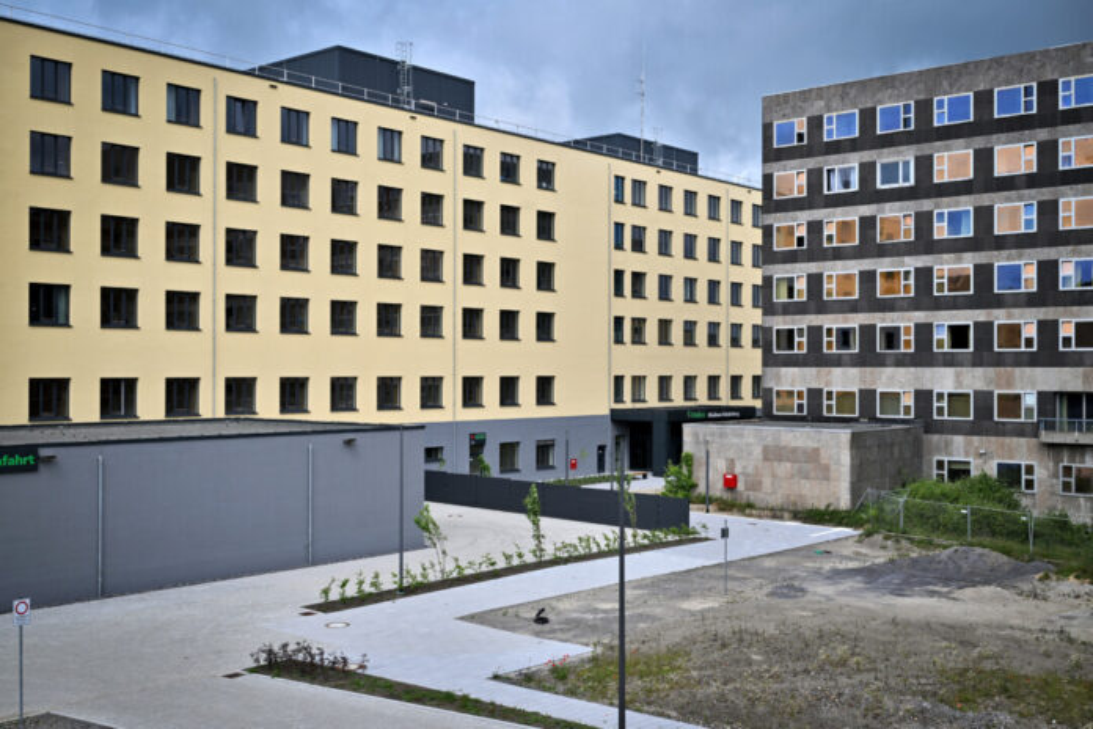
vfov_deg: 35.1
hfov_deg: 50.7
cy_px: 364
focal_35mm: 38
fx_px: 1154
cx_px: 546
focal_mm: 38
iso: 100
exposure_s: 1/400
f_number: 8
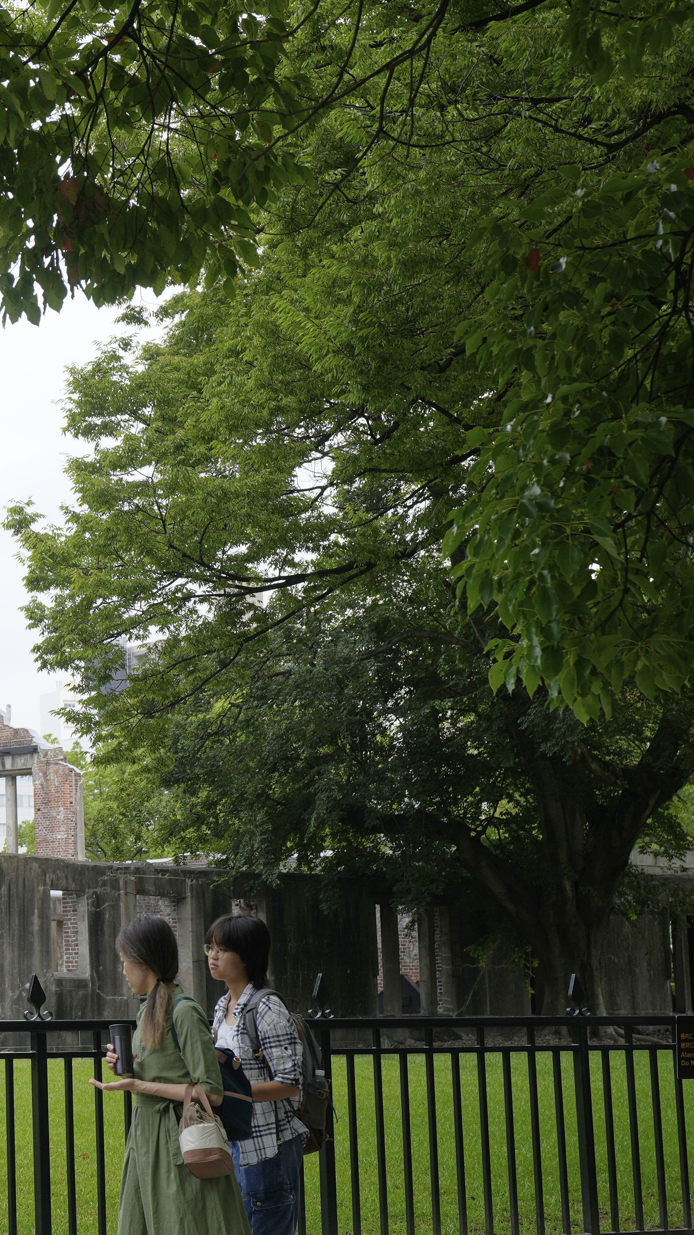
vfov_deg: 26.9
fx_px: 2585
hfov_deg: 13.8
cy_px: 600
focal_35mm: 79
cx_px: -500
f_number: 5
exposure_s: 1/250
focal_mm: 35
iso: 100
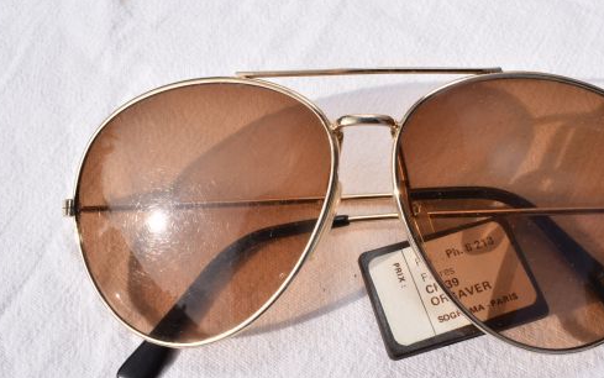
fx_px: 593
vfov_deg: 35.3
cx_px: 358
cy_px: 219
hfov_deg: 53.7
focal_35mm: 36
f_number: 22
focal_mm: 18
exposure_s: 1/100
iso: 200
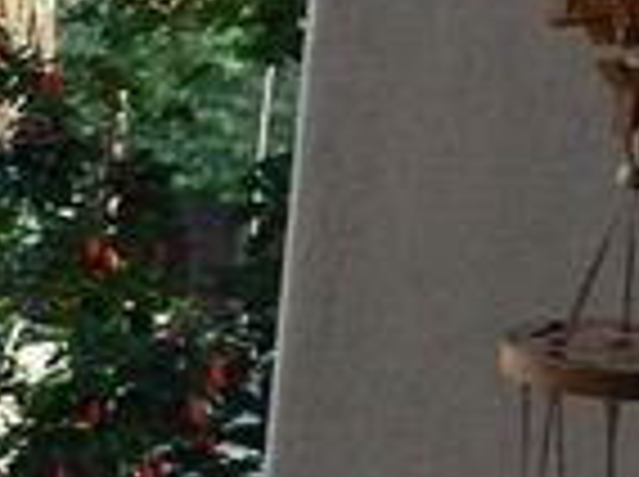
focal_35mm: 141
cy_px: 423
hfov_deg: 11.4
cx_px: -945
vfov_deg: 10.4
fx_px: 2598
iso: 125
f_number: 3.1
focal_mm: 4.5
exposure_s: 1/200
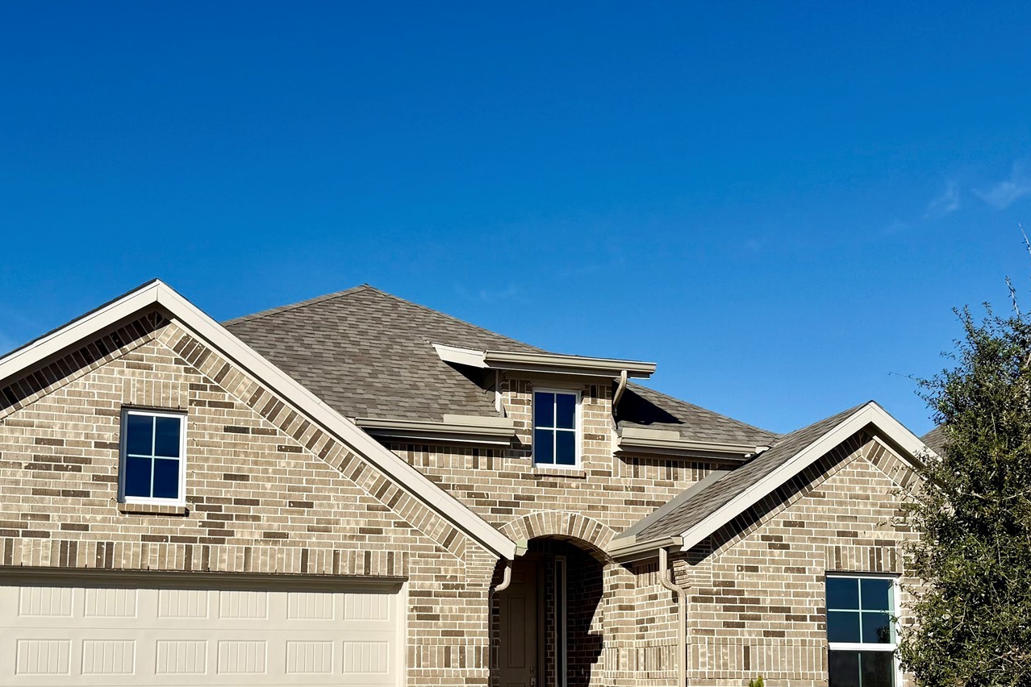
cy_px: 548
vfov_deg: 32.5
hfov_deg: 48.4
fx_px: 1145
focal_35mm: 40
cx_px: 495
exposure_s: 1/9091
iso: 80
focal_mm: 6.76
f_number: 1.78
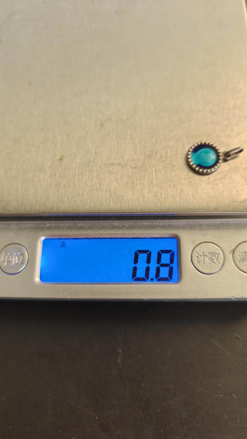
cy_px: 227
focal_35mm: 26
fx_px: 303
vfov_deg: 71.9
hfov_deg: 44.4
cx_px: 124
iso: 320
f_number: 1.6
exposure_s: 1/124
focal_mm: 6.06
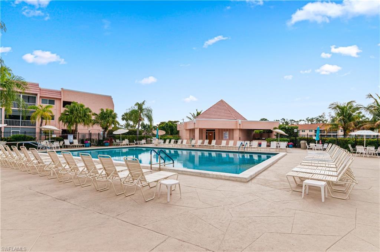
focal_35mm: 20
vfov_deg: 63.0
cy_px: 126
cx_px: 190
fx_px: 205
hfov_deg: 85.5
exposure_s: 1/400
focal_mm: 13
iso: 200
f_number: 10
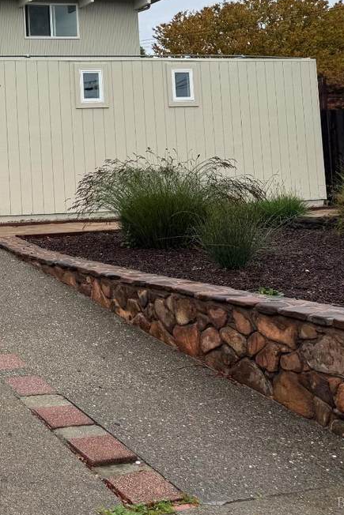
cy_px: 147
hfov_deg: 23.9
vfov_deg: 39.5
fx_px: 702
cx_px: -114
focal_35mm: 49
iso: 80
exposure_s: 1/1464
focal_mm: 6.76
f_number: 1.78
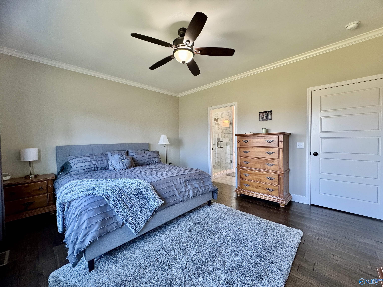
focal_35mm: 14
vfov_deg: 85.7
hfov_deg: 102.1
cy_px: 144
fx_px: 155
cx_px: 192
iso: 250
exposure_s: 1/60
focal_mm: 2.22
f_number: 2.2
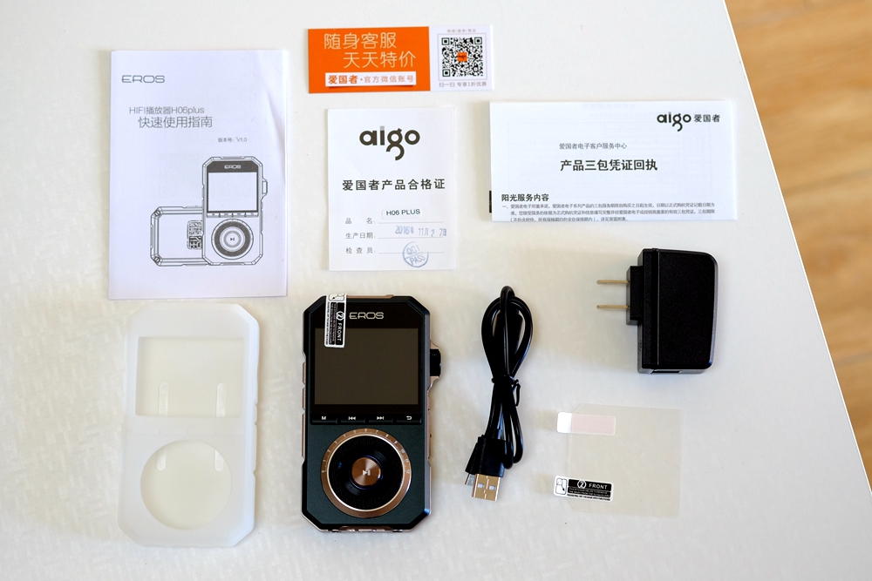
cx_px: 436
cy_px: 290
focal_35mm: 90
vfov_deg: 15.2
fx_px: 2180
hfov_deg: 22.6
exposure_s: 1/90
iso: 400
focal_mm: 60
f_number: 3.2
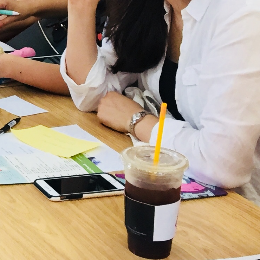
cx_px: -263
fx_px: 960
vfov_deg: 15.0
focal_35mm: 113
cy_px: -31
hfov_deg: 13.3
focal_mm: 4.15
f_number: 2.2
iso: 40
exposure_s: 1/30
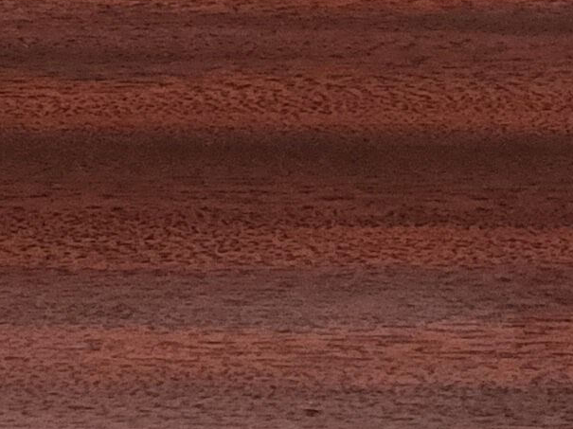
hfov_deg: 11.2
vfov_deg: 8.4
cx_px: -213
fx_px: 2845
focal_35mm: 172
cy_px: -215
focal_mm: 5.4
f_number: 1.8
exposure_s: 1/50
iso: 400
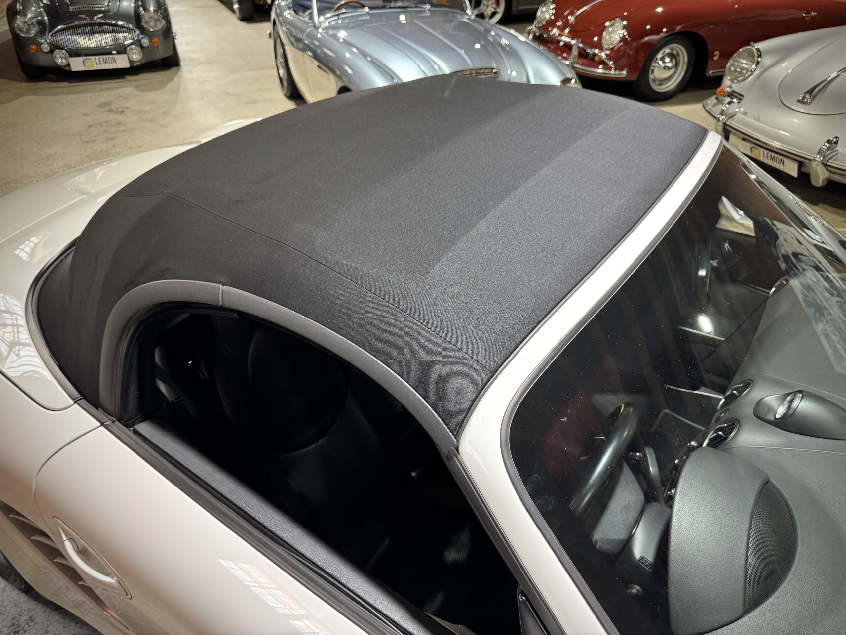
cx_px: 423
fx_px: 587
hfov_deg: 71.6
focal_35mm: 24
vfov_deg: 56.8
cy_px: 318
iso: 400
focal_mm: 6.76
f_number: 1.78
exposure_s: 1/50
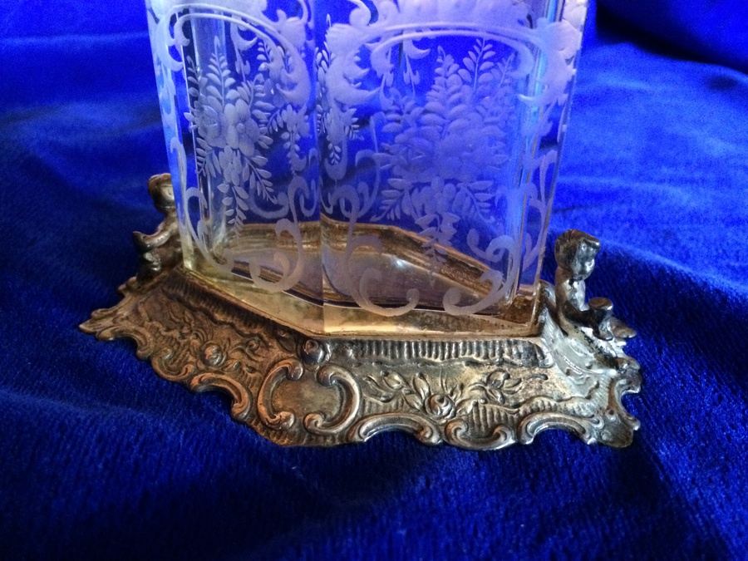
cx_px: 374
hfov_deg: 60.0
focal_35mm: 30
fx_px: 648
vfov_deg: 46.8
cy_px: 280
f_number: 2.2
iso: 500
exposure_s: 1/15
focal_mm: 4.12
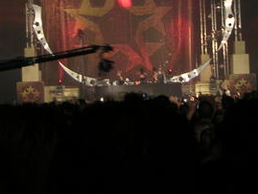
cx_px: 134
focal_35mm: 113
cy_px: -4
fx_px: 843
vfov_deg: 12.9
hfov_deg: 17.4
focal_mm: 6
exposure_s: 1/15
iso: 100
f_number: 2.8
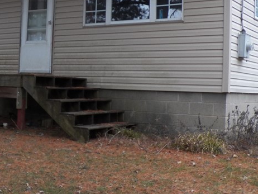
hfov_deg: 30.6
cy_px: 65
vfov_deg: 23.6
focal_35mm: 62
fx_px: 462
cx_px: 61
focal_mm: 4.9
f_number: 3.2
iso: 125
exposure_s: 1/125
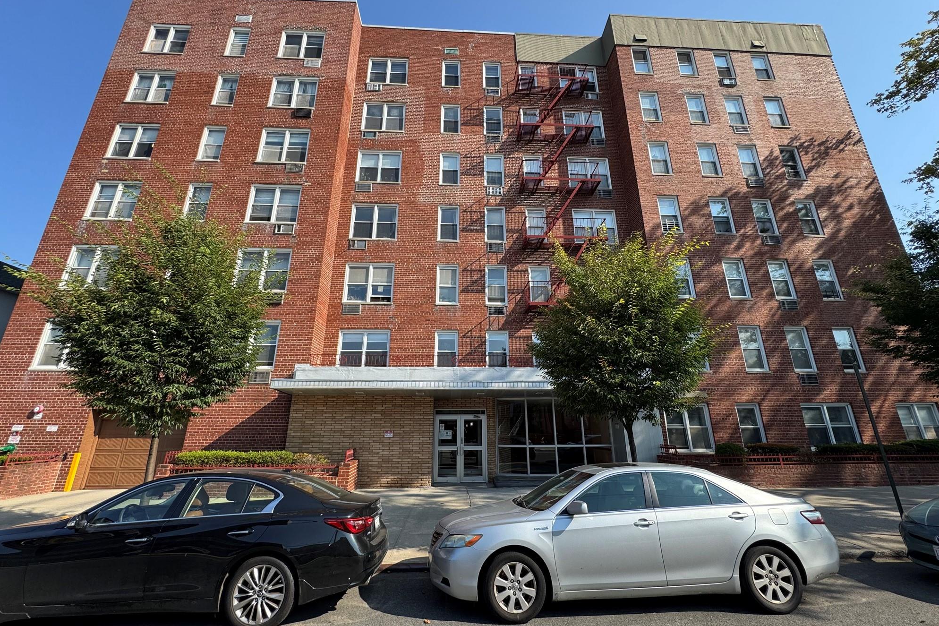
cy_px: 301
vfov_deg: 77.3
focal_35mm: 15
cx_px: 476
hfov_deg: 100.4
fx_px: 391
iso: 40
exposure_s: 1/804
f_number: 2.2
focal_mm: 2.22
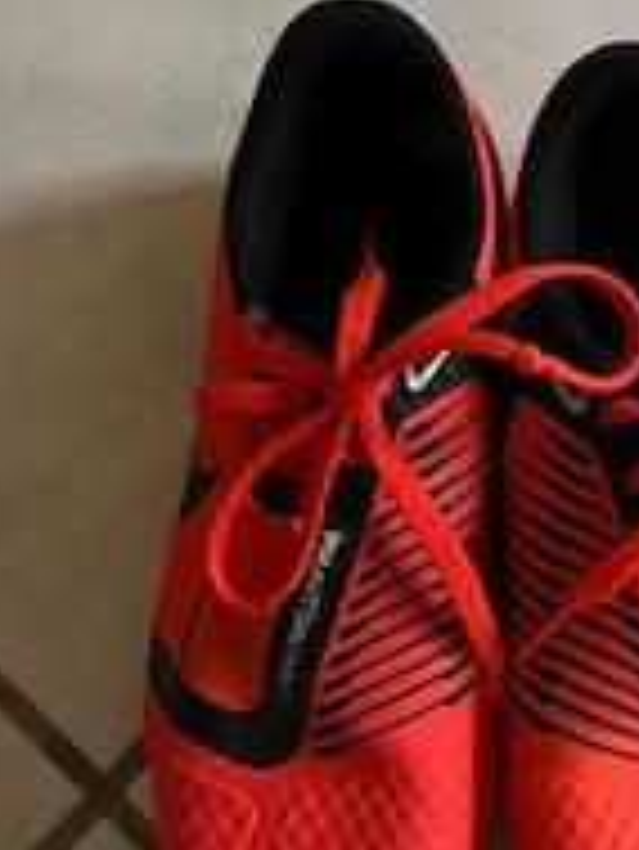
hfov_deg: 25.3
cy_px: 459
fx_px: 1352
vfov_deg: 34.9
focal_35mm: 55
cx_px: 639
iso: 500
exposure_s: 1/33
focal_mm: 5.1
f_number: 1.6
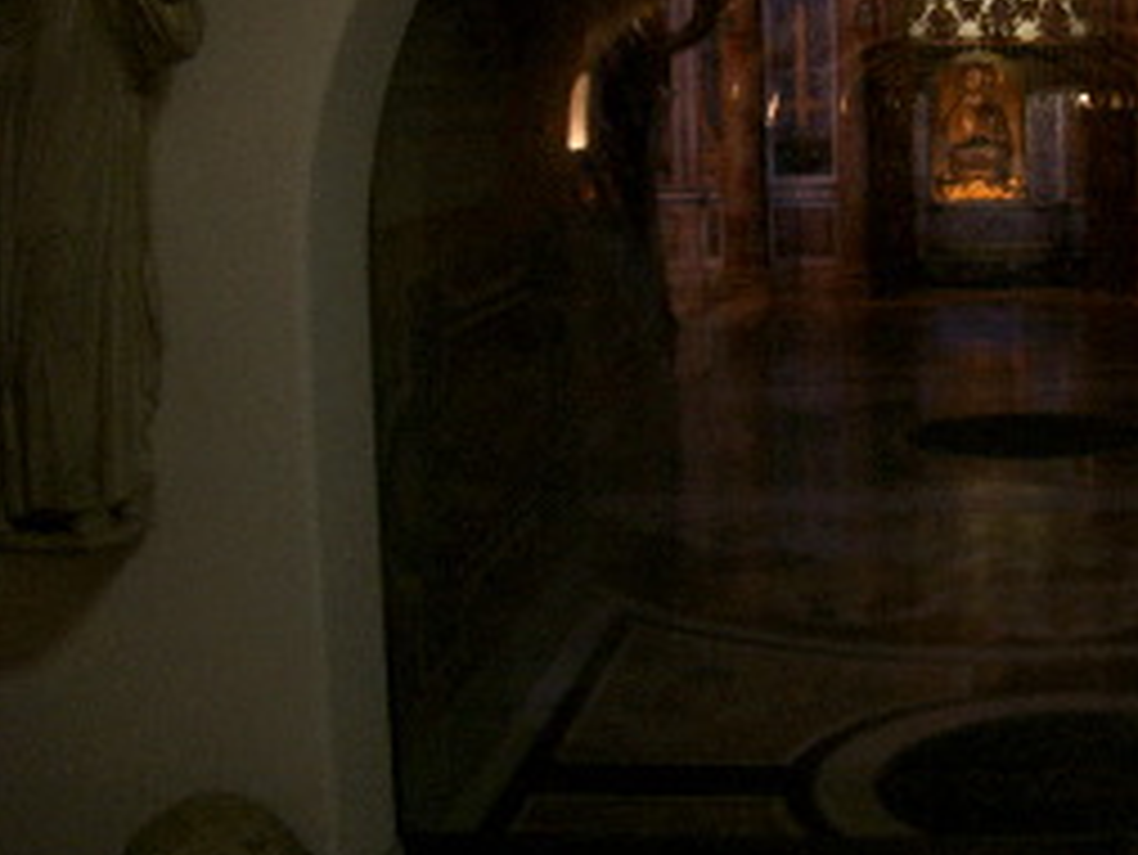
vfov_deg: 24.9
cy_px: 187
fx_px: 1908
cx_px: 940
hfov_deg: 32.2
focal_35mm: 58
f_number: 2.6
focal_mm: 5.8
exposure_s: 1/8
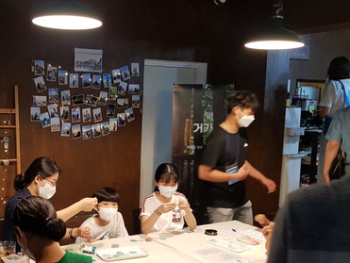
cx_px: 73
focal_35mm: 42
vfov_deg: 34.2
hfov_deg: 42.8
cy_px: 163
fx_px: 425
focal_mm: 4.3
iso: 160
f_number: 1.7
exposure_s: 1/30
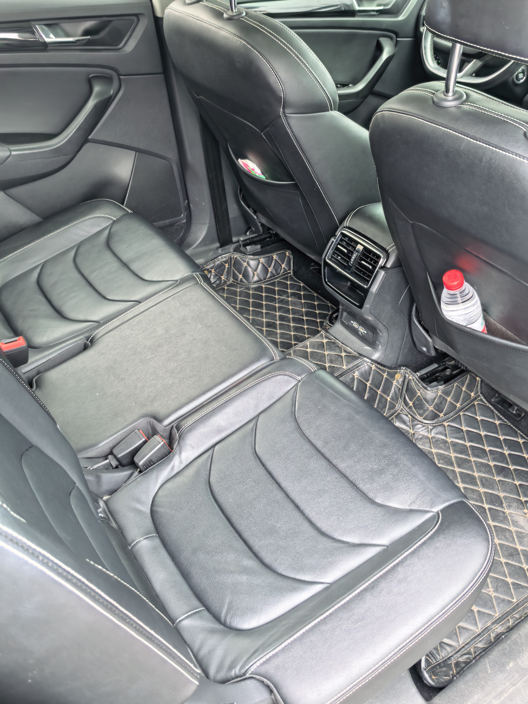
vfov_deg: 60.0
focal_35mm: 30
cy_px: 352
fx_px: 610
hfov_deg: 46.8
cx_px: 264
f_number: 1.4
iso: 50
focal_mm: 5.75
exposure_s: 1/106
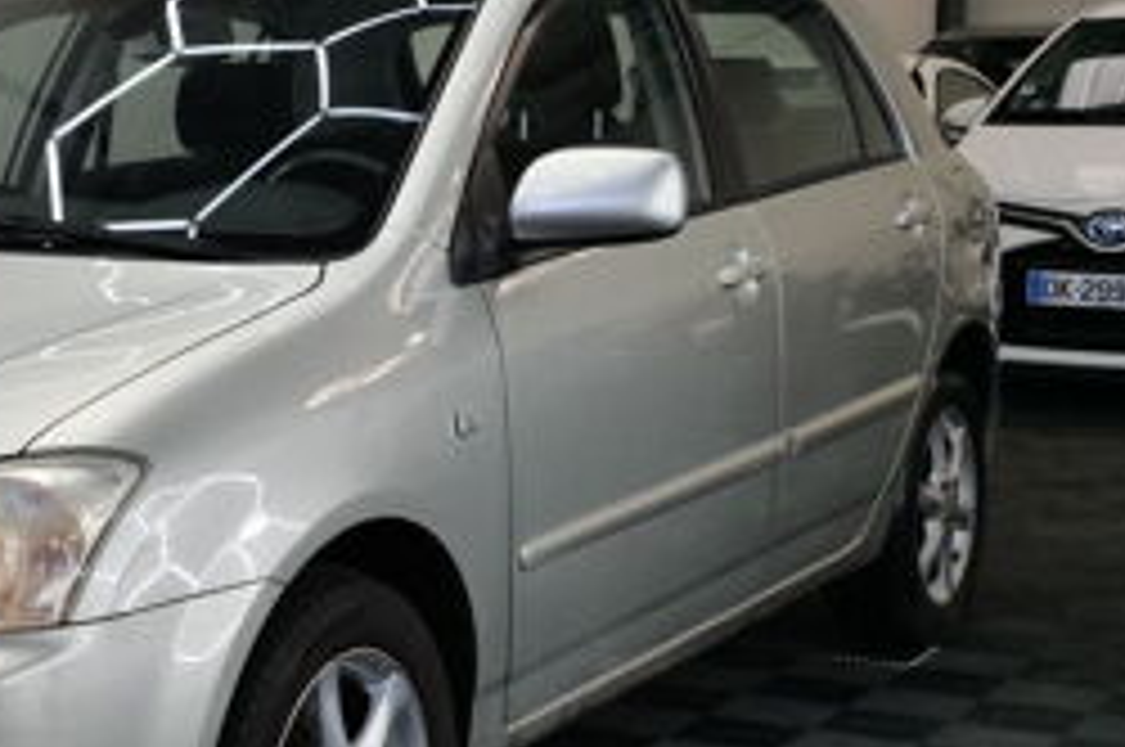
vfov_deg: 17.0
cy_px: 410
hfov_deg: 24.5
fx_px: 2497
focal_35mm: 80
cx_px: 76
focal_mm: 20
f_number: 6.3
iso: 800
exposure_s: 1/60
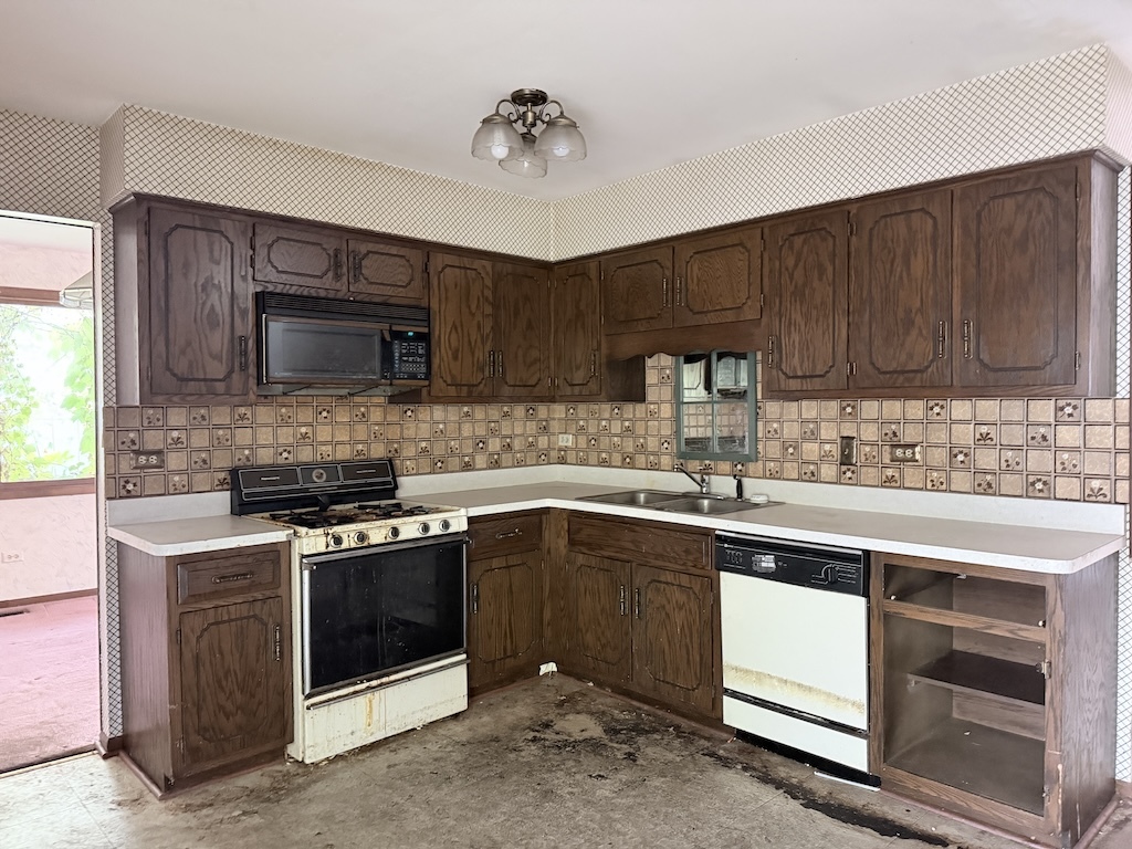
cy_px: 424
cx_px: 566
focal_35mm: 24
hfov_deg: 71.6
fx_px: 785
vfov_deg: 56.8
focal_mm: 6.76
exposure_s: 1/35
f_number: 1.78
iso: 1000
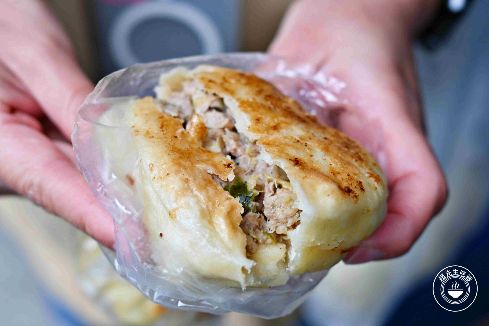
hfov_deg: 27.0
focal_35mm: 75
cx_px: 244
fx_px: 1019
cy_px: 163
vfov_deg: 18.2
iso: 100
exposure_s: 1/160
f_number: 3.2
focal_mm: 50
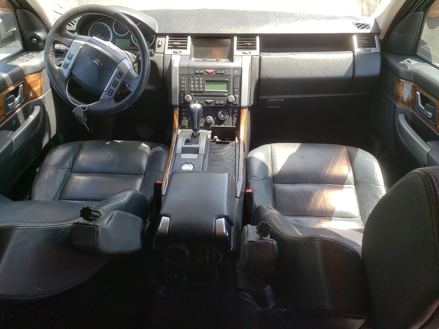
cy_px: 164
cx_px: 220
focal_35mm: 26
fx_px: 330
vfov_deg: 53.1
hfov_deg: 67.3
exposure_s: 1/286
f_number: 1.5
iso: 50
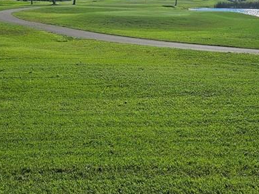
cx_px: 126
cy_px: 4
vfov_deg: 23.2
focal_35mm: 61
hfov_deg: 31.7
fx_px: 457
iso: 25
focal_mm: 5.4
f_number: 1.8
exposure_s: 1/5116
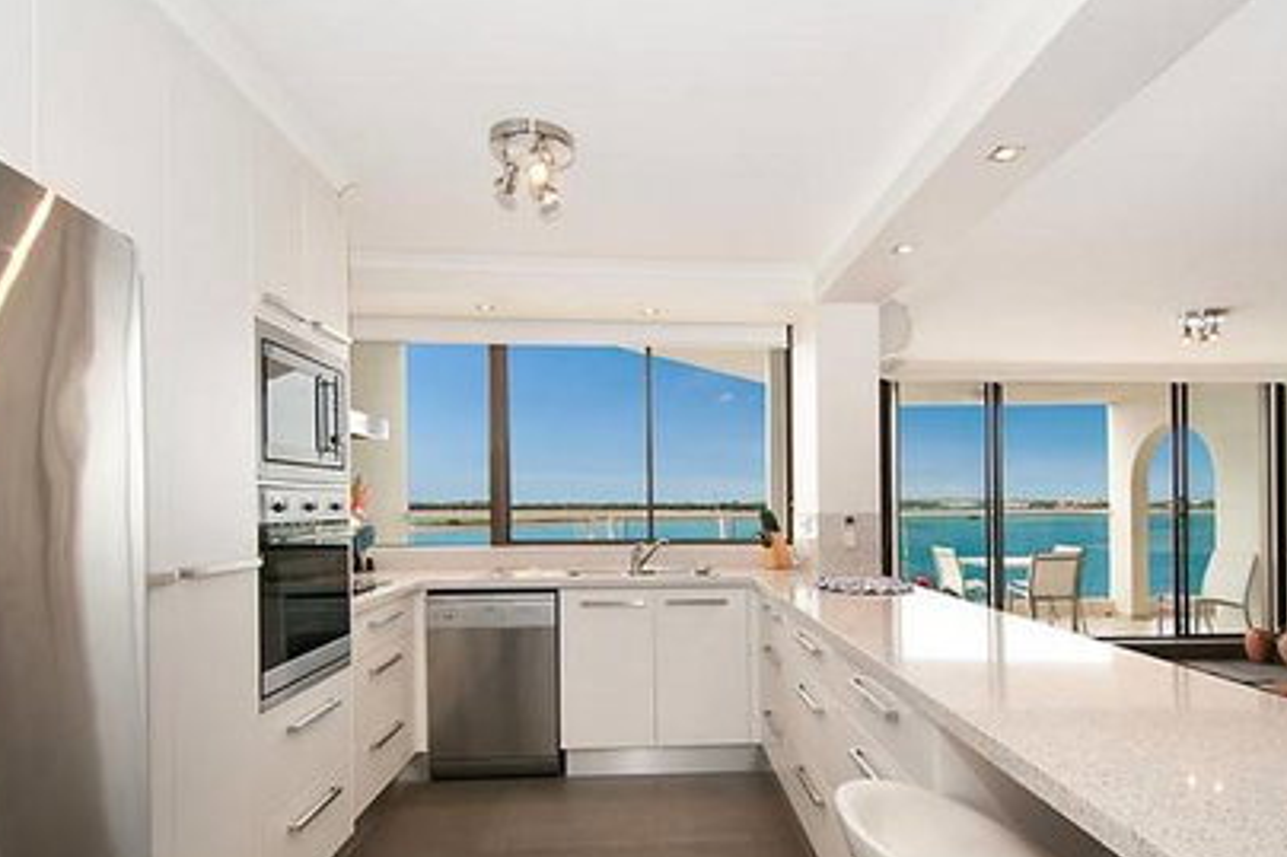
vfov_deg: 62.7
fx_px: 700
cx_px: 669
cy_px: 483
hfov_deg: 85.1
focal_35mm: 20
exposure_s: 1/125
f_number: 9
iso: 640
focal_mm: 11
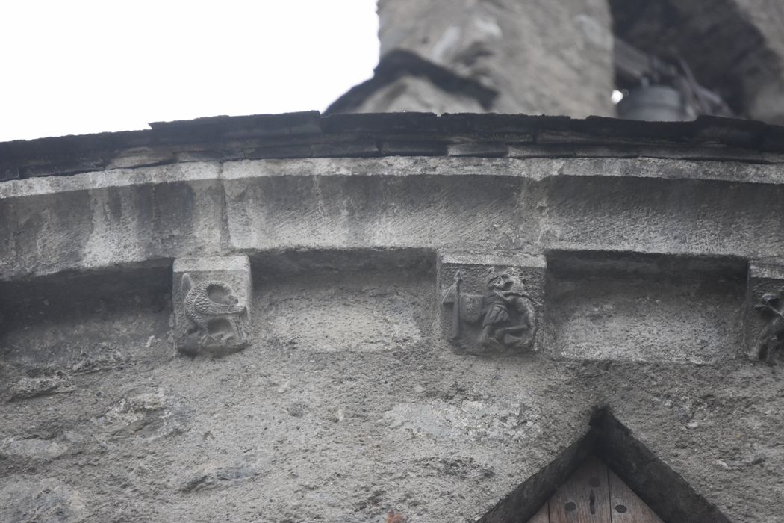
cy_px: 262
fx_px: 6533
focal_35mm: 300
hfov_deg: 6.9
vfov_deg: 4.6
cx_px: 392
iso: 1250
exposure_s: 1/500
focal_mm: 200
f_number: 5.6
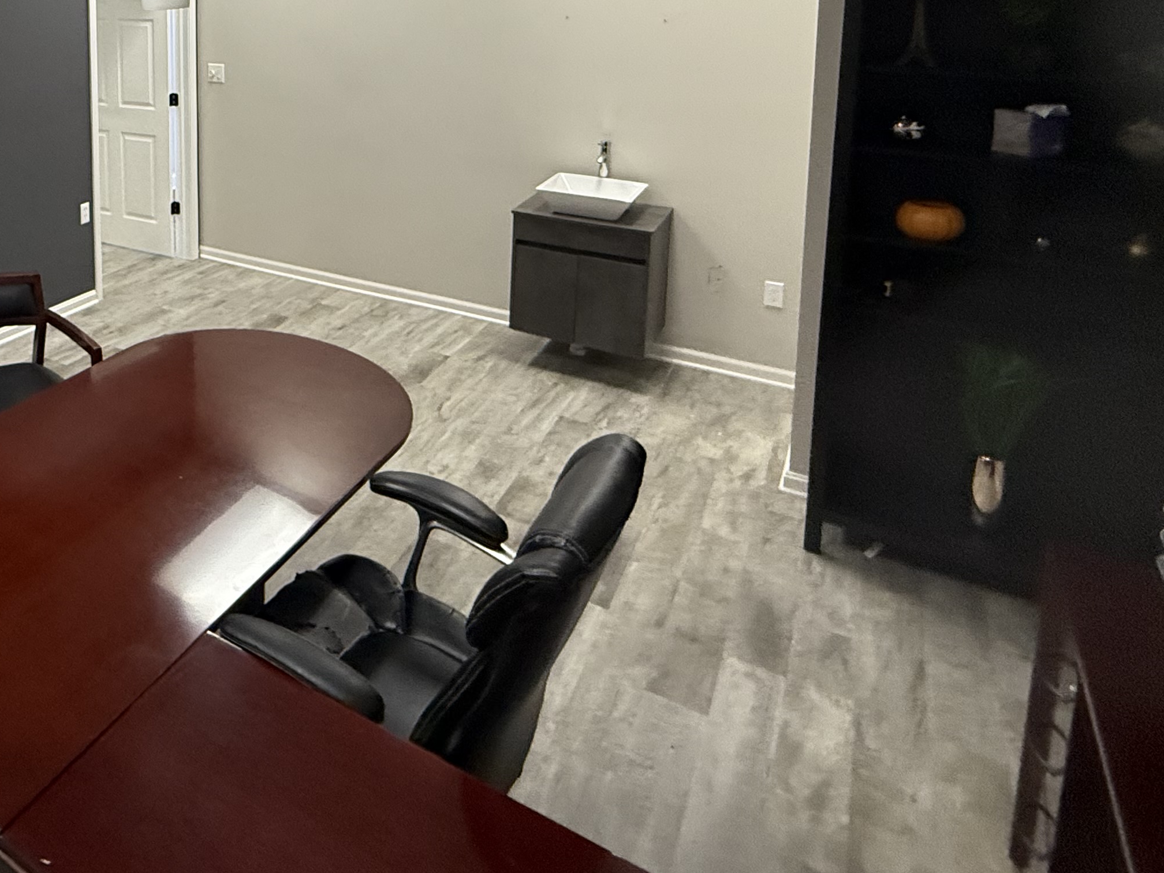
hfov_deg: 55.6
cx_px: 131
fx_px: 942
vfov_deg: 44.7
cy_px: 70
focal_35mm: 28
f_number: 2.2
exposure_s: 1/120
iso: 320
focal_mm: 2.22
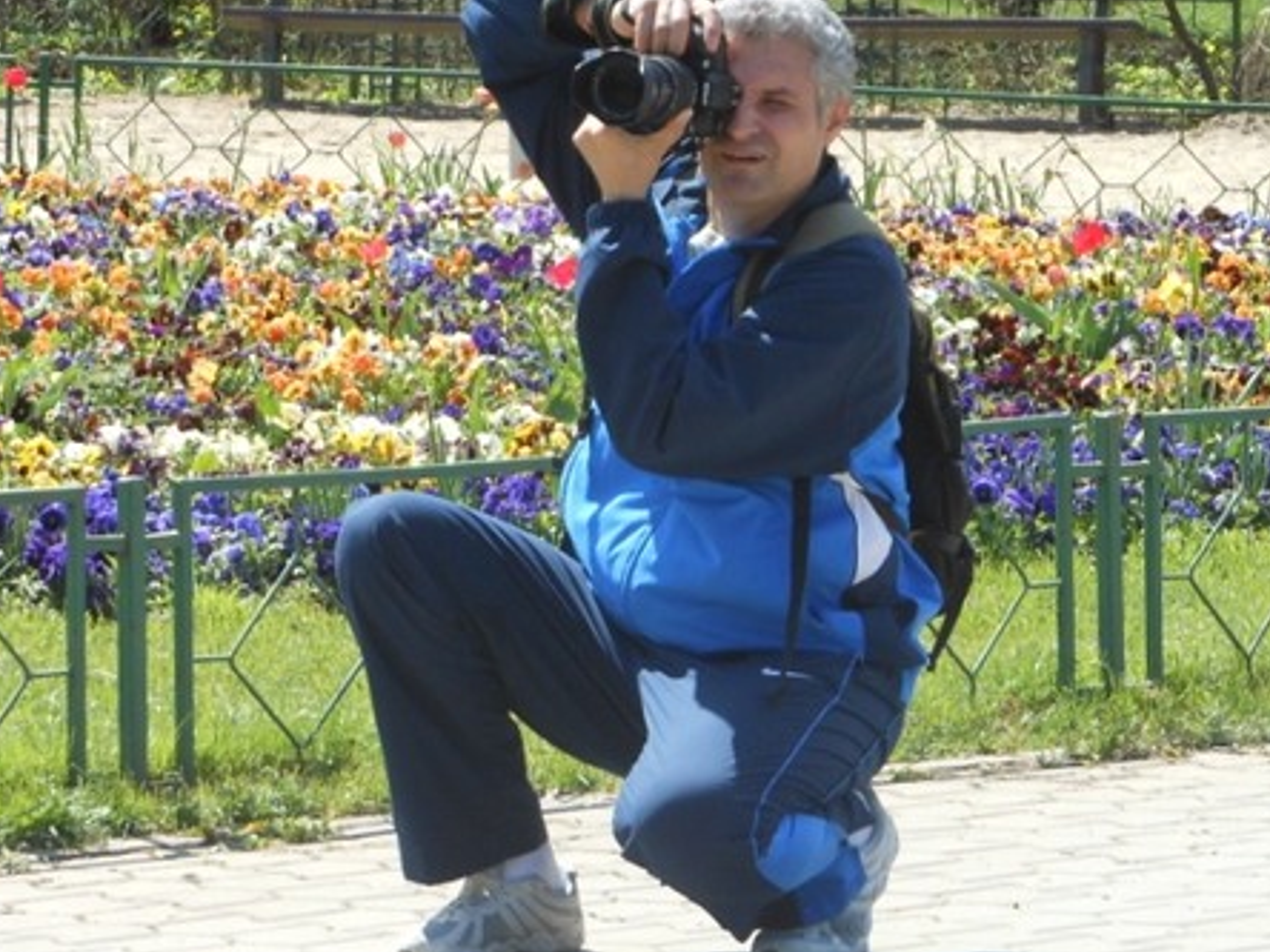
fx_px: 8402
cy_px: 300
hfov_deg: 8.6
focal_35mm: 229
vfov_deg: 6.5
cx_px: 644
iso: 100
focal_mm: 22.6
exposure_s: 1/250
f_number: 5
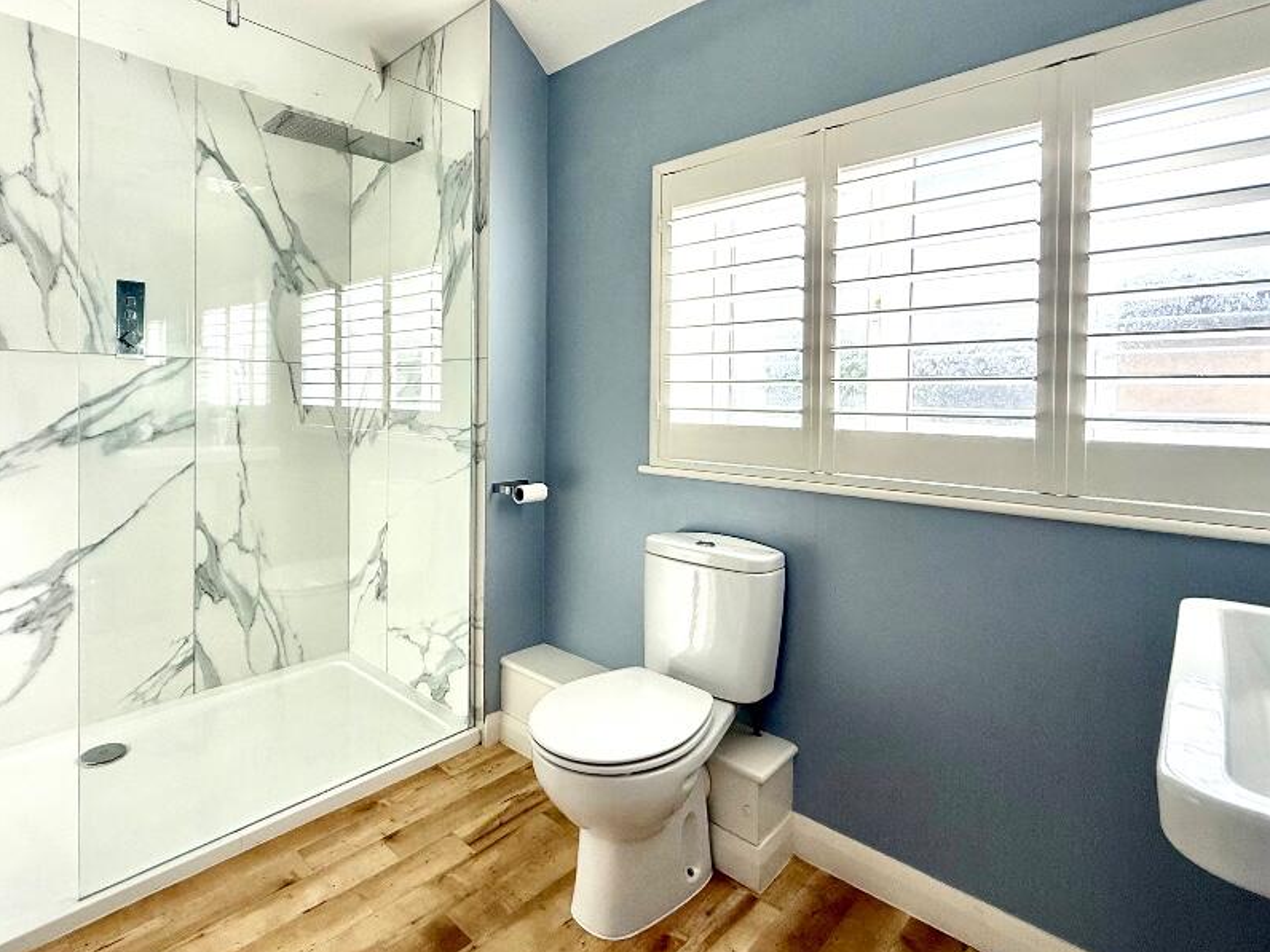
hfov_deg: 87.4
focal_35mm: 18
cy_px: 405
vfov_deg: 71.2
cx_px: 558
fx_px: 660
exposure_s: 1/346
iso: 64
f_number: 2.2
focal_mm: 2.22
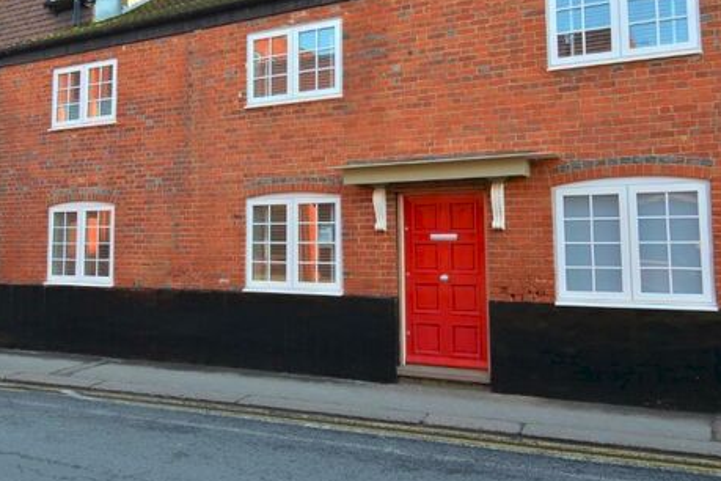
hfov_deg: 58.6
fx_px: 641
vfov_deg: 40.8
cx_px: 319
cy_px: 179
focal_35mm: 32
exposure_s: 1/125
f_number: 5.6
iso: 280
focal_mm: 14
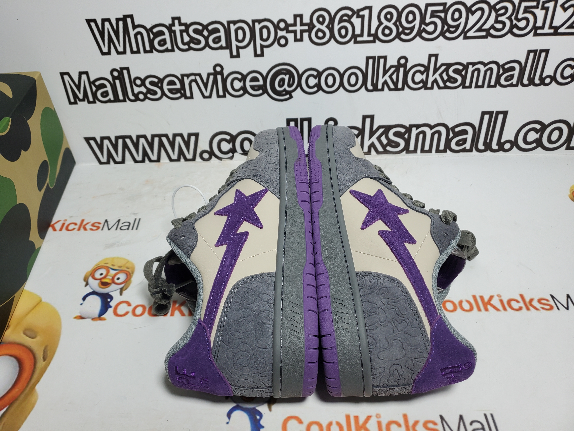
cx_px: 287
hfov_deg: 67.3
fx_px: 431
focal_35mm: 26
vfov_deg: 53.1
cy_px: 216
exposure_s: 1/525
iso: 50
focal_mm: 4.3
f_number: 1.5
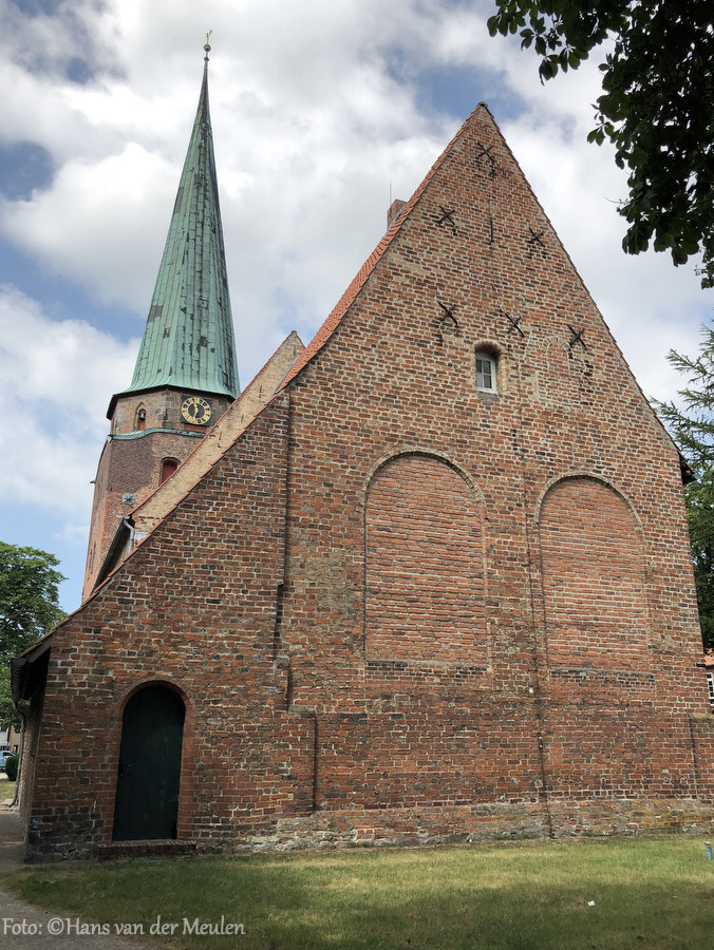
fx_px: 797
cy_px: 487
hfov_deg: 48.3
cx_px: 353
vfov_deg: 61.6
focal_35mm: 29
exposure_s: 1/1715
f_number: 1.8
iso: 20
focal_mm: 3.99
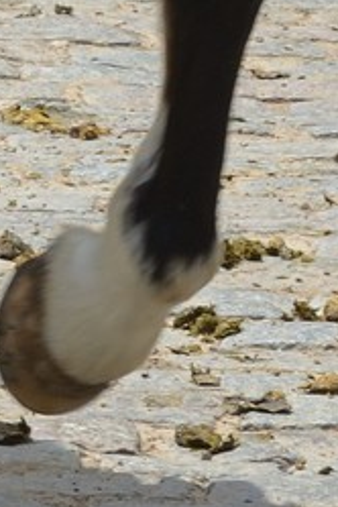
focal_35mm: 630
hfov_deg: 2.2
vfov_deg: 3.2
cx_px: -198
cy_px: -884
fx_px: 8872
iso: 400
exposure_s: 1/250
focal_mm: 98
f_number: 16
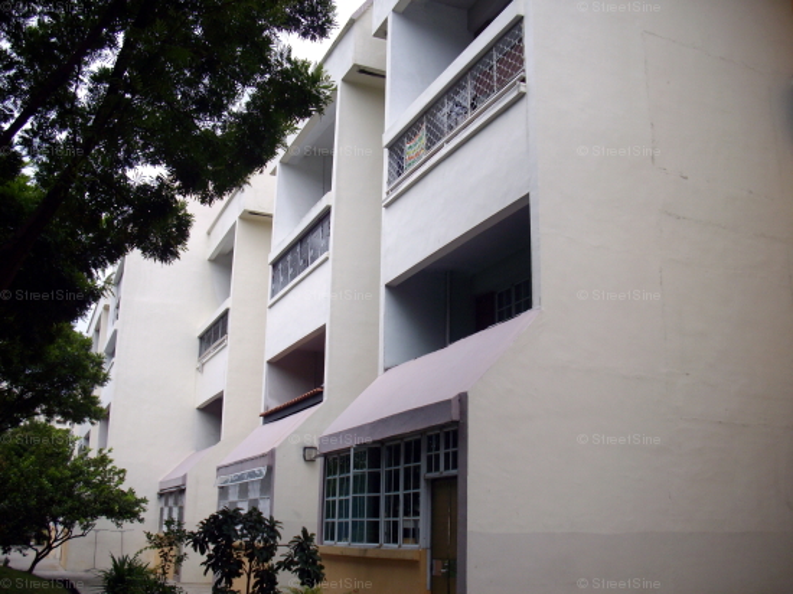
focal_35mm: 37
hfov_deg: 50.2
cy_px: 297
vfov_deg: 38.6
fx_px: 847
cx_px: 396
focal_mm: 6.2
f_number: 5.6
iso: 80
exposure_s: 1/80
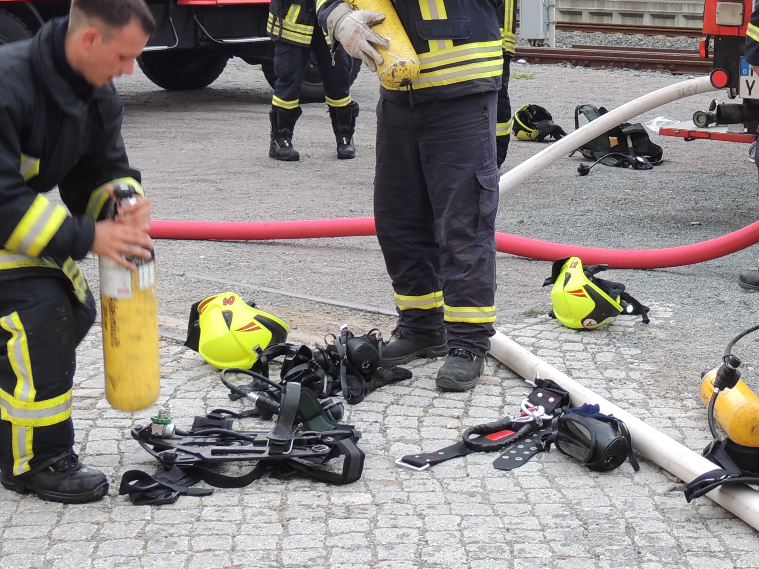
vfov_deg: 18.7
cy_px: 126
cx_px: 580
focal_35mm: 78
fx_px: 1710
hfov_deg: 24.7
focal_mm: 5.8
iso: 100
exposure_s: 1/50
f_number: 3.2
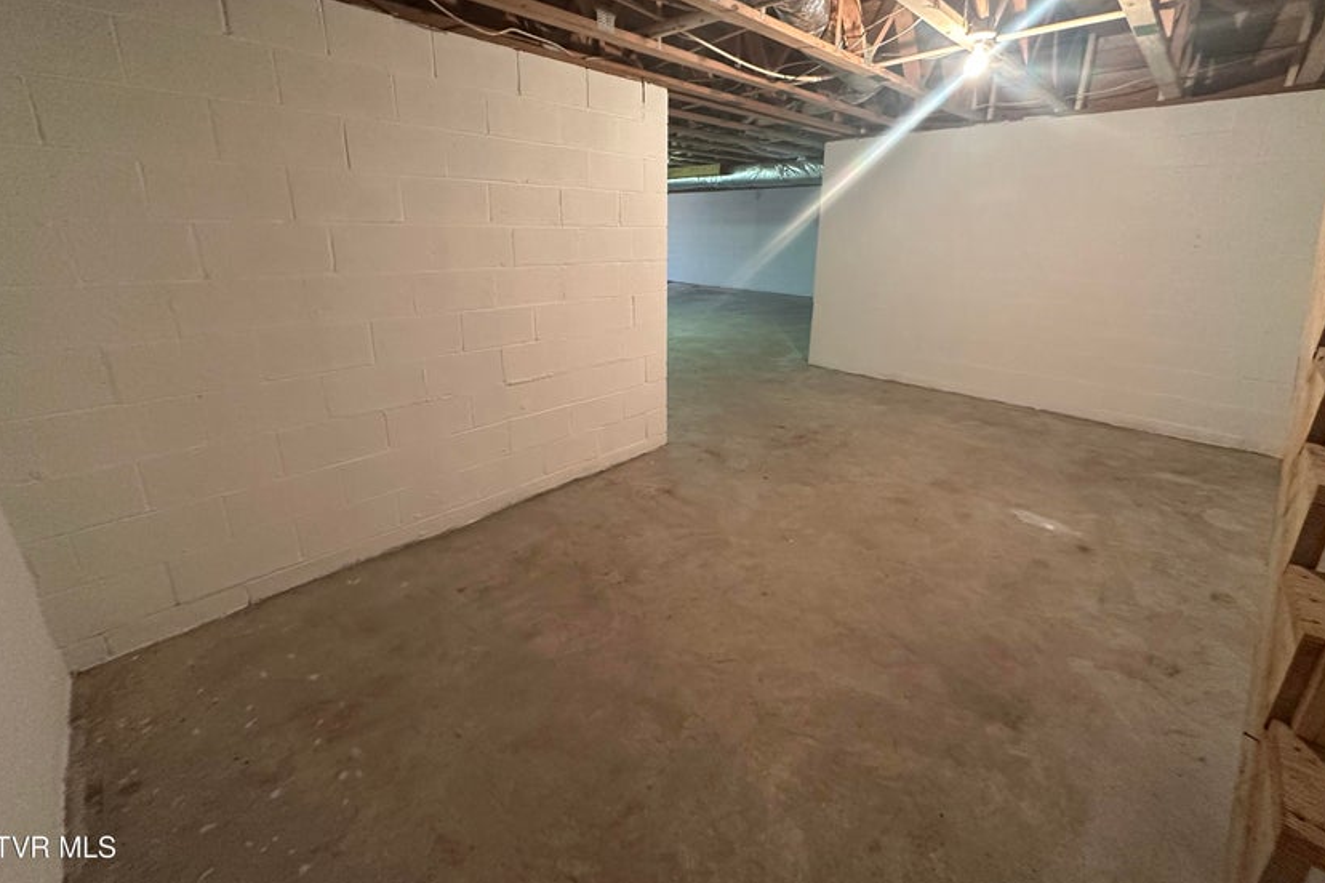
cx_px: 673
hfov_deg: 100.4
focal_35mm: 15
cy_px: 382
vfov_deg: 76.9
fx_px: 552
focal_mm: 2.22
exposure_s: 1/60
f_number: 2.2
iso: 400
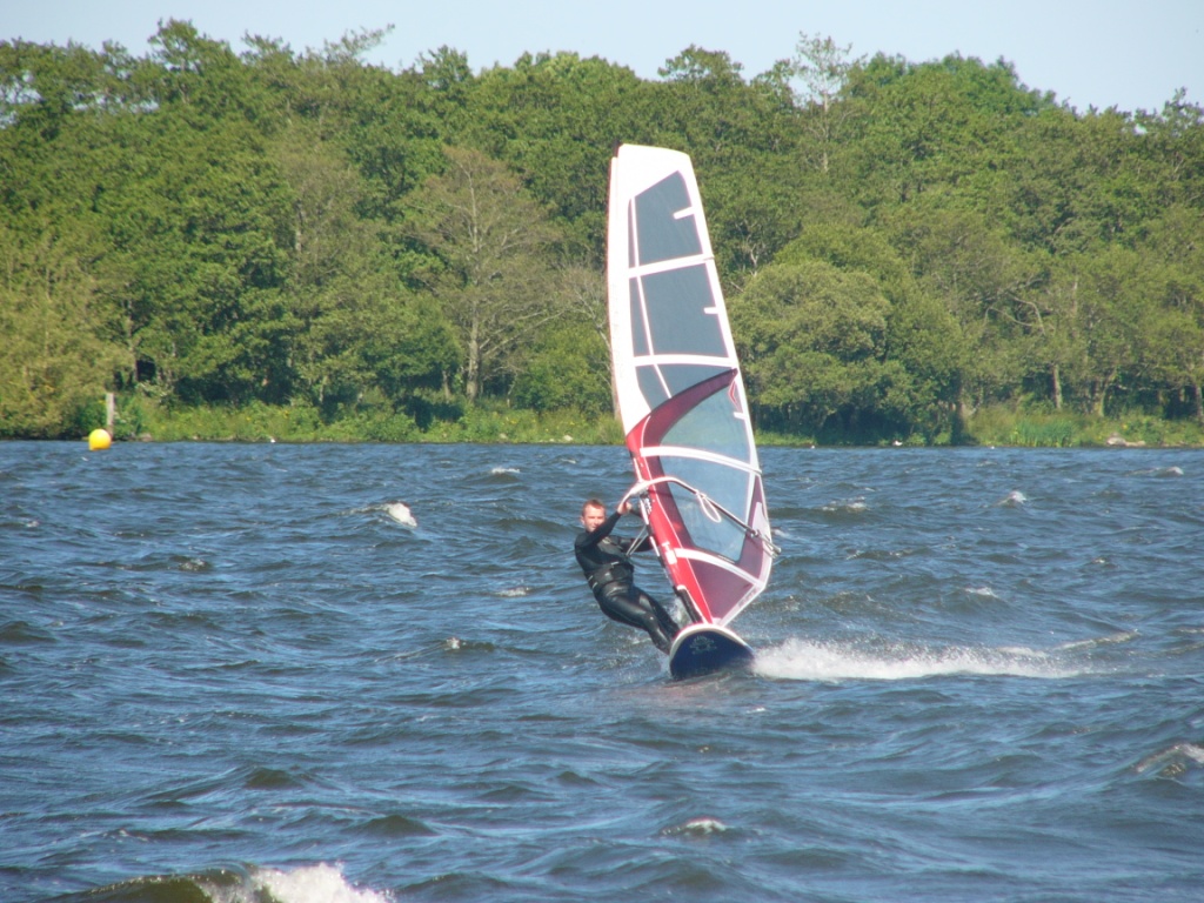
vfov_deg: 3.4
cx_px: 602
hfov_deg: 4.6
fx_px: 15026
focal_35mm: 432
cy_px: 452
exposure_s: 1/500
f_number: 3.7
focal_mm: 72
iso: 50
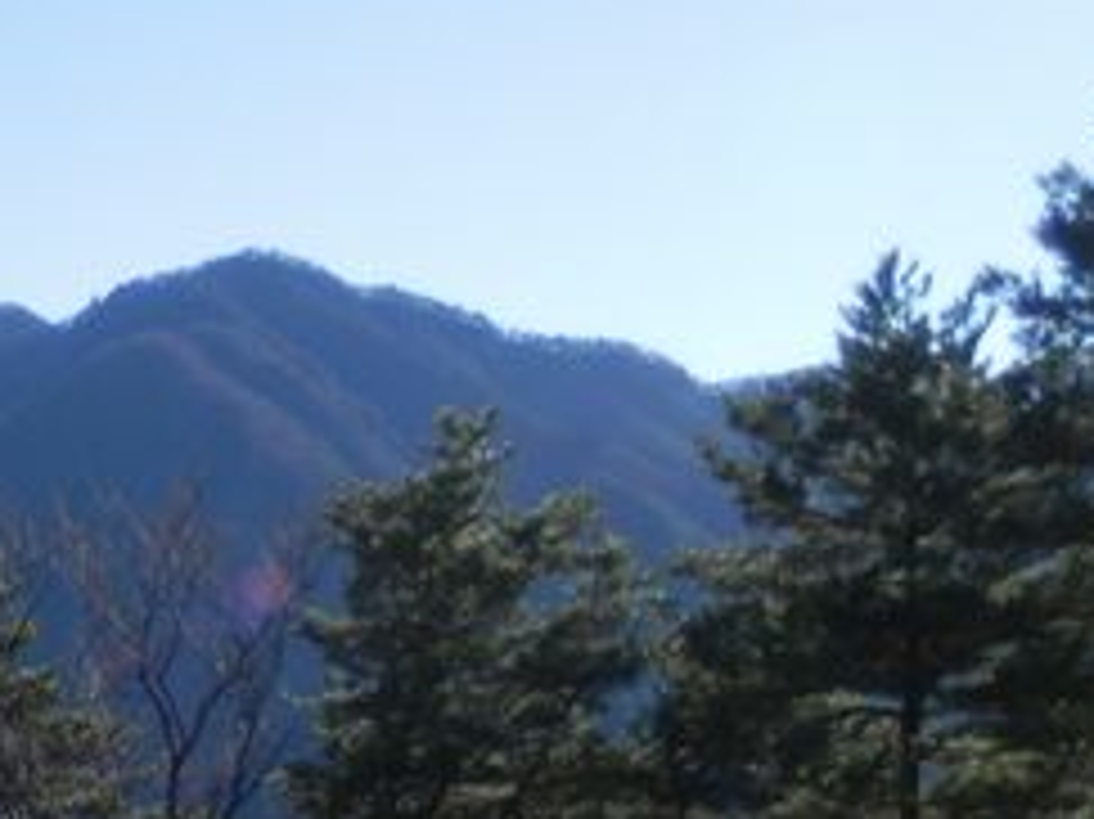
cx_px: -144
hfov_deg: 20.8
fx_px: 2811
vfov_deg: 16.0
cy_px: 963
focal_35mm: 89
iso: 80
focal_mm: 5
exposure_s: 1/100
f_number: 9
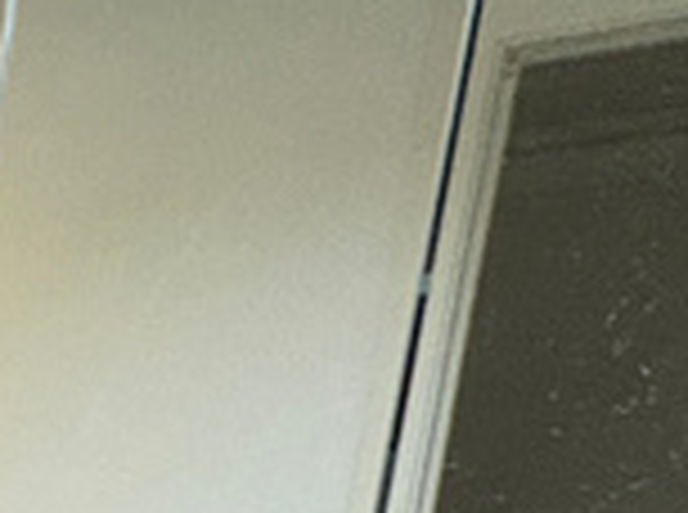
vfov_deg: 13.2
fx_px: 1864
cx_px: -1124
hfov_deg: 13.1
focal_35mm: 94
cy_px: 1076
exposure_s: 1/60
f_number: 2.2
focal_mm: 2.22
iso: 500
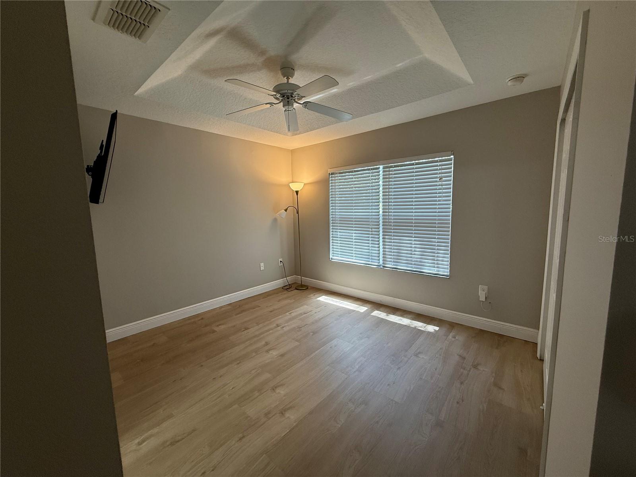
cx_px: 318
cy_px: 238
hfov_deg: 102.1
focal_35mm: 14
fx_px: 257
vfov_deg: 85.7
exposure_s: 1/120
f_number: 2.2
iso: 125
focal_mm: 2.22
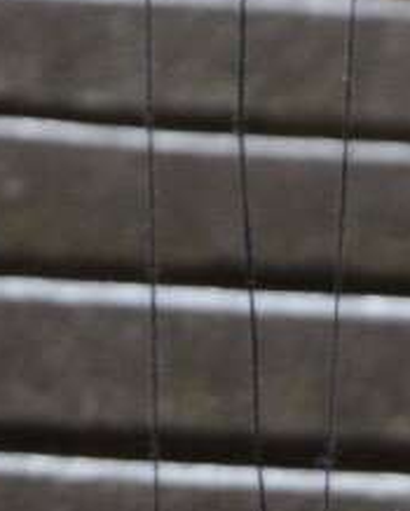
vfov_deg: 3.1
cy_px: 1296
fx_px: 9369
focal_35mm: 619
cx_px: 529
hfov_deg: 2.5
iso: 1600
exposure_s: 1/160
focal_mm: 80
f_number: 5.3
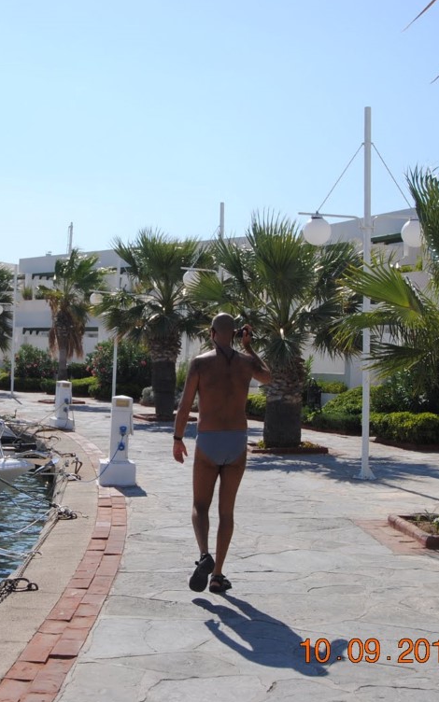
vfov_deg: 36.3
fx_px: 1072
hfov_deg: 23.0
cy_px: 346
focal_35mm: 56
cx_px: 129
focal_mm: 24
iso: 100
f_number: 9
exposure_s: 1/320
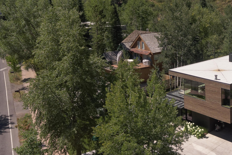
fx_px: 406
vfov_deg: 21.6
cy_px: 67
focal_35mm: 63
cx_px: 199
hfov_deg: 30.7
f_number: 9
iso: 500
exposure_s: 1/400
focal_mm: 36
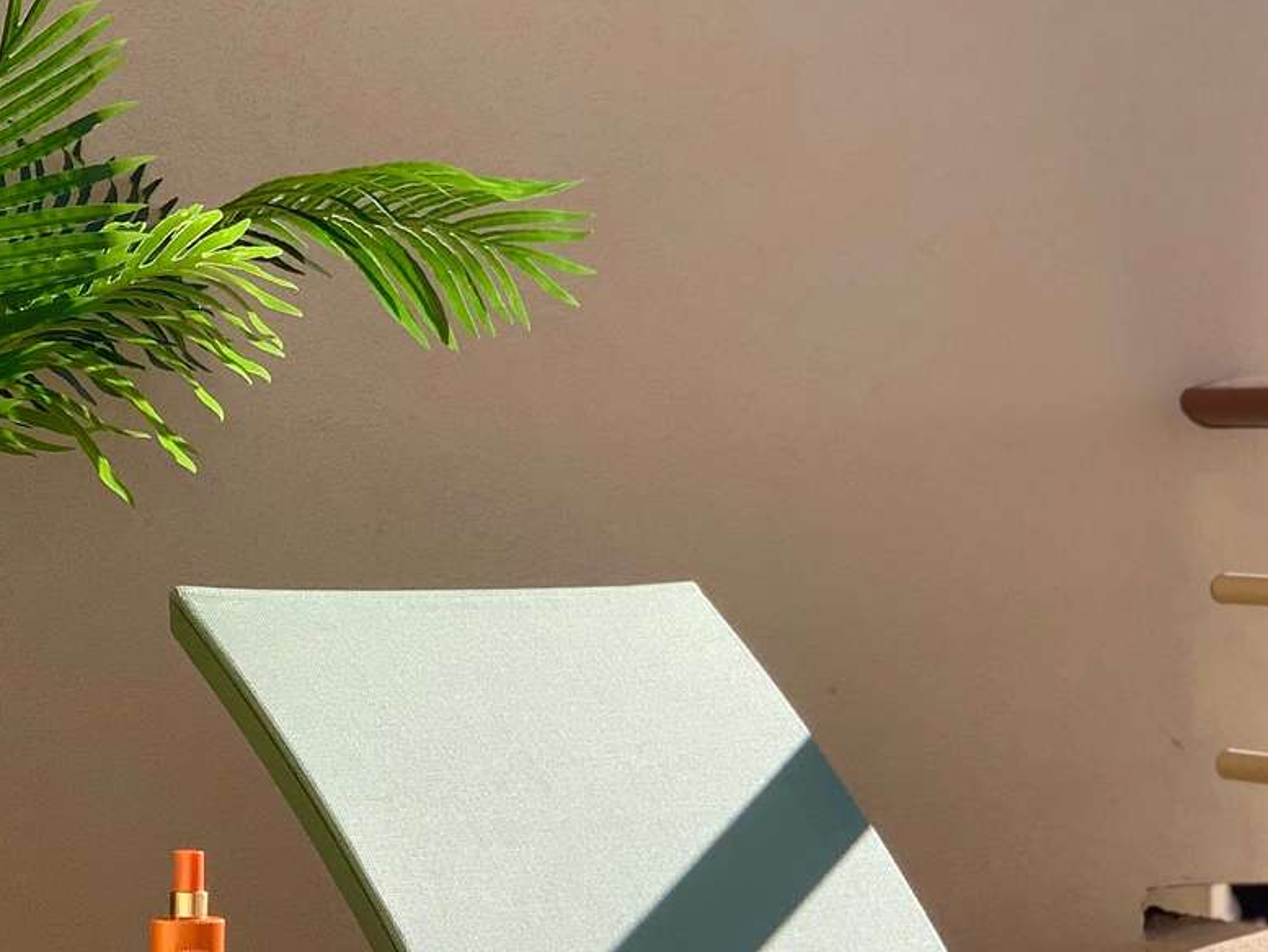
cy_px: 586
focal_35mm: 137
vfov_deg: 10.8
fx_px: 5019
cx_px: 271
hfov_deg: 14.3
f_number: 2.4
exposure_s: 1/978
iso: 16
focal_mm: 6
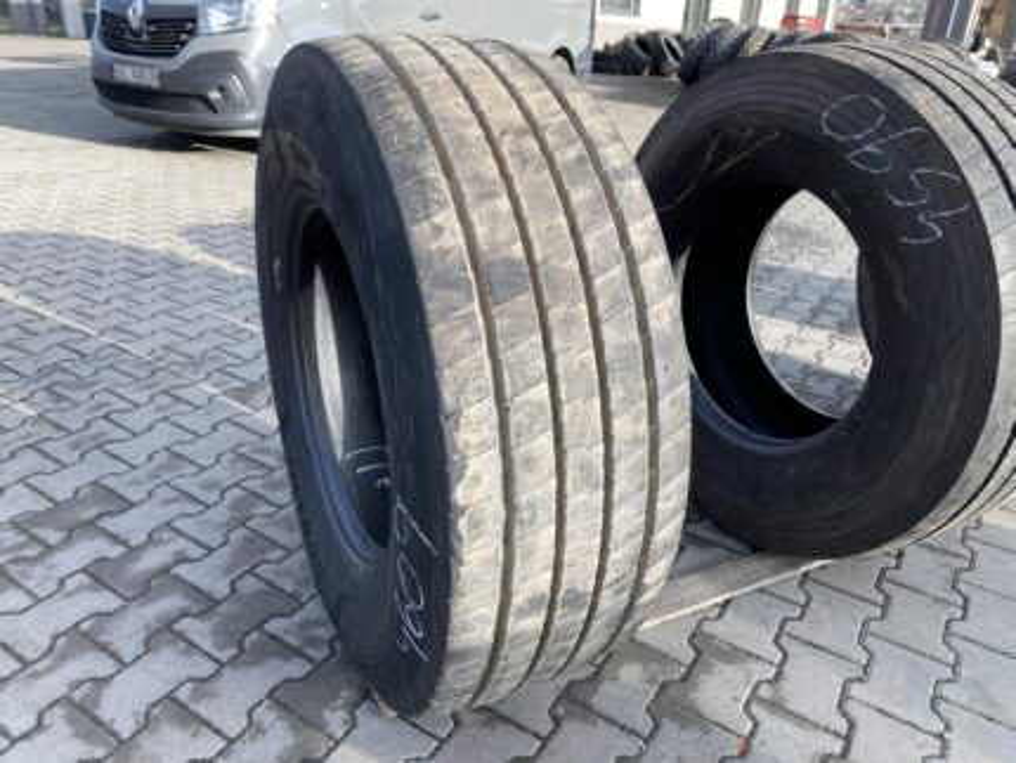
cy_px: 382
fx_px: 764
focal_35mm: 26
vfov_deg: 53.1
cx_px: 508
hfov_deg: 67.3
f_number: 1.8
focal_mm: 4.25
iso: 32
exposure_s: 1/369
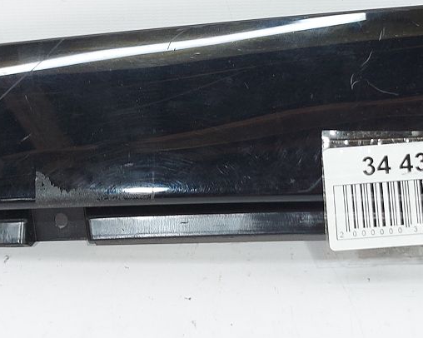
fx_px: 801
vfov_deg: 23.8
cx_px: 341
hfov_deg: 28.9
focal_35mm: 64
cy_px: 134
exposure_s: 1/50
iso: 64
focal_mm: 5.23
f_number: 1.8
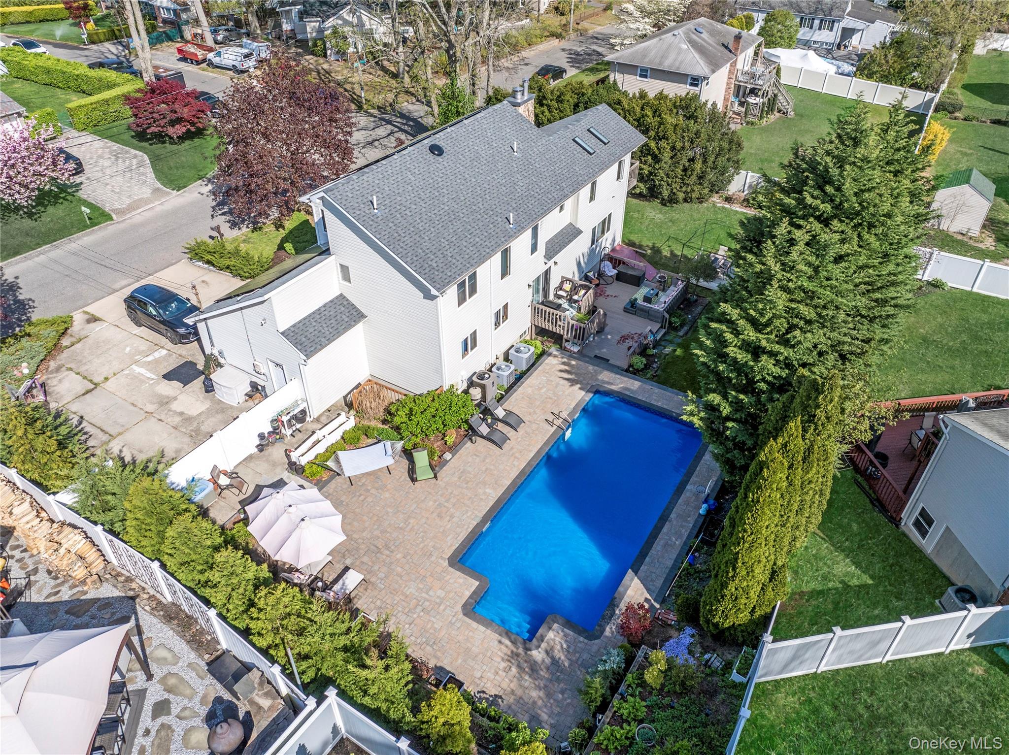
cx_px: 504
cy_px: 378
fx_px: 699
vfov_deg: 56.8
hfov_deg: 71.6
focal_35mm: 24
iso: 140
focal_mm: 12.29
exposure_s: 1/3200
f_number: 2.8
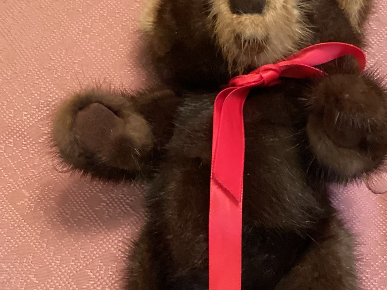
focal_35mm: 60
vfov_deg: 24.4
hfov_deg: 32.0
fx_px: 671
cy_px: 175
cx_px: 249
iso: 640
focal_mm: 3.3
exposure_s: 1/30
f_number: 2.4
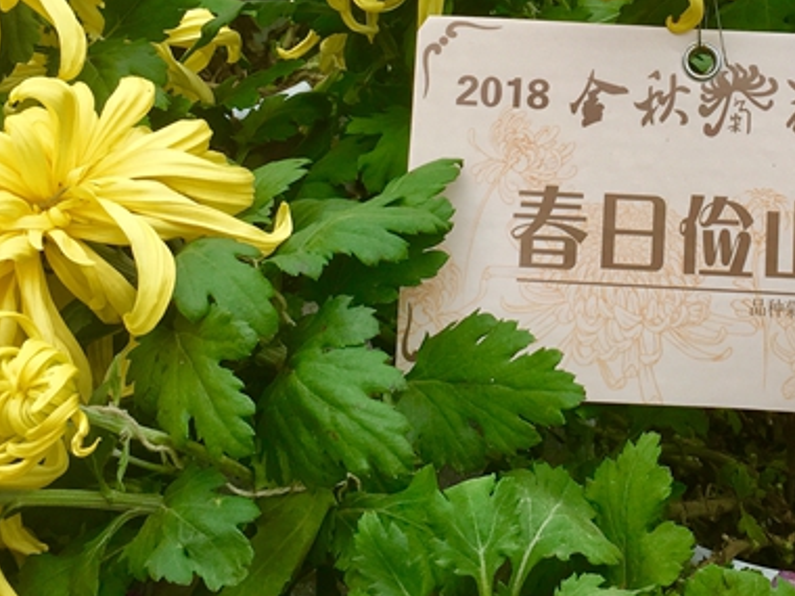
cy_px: 46
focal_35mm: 61
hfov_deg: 31.1
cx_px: 598
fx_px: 1401
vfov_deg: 23.3
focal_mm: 4.15
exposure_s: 1/569
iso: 25
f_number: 2.2
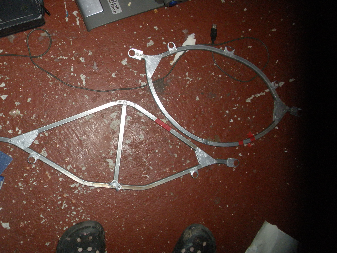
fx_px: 360
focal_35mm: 37
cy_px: 126
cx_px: 168
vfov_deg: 38.7
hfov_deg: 50.1
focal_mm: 6.6
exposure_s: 1/30
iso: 200
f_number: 3.5
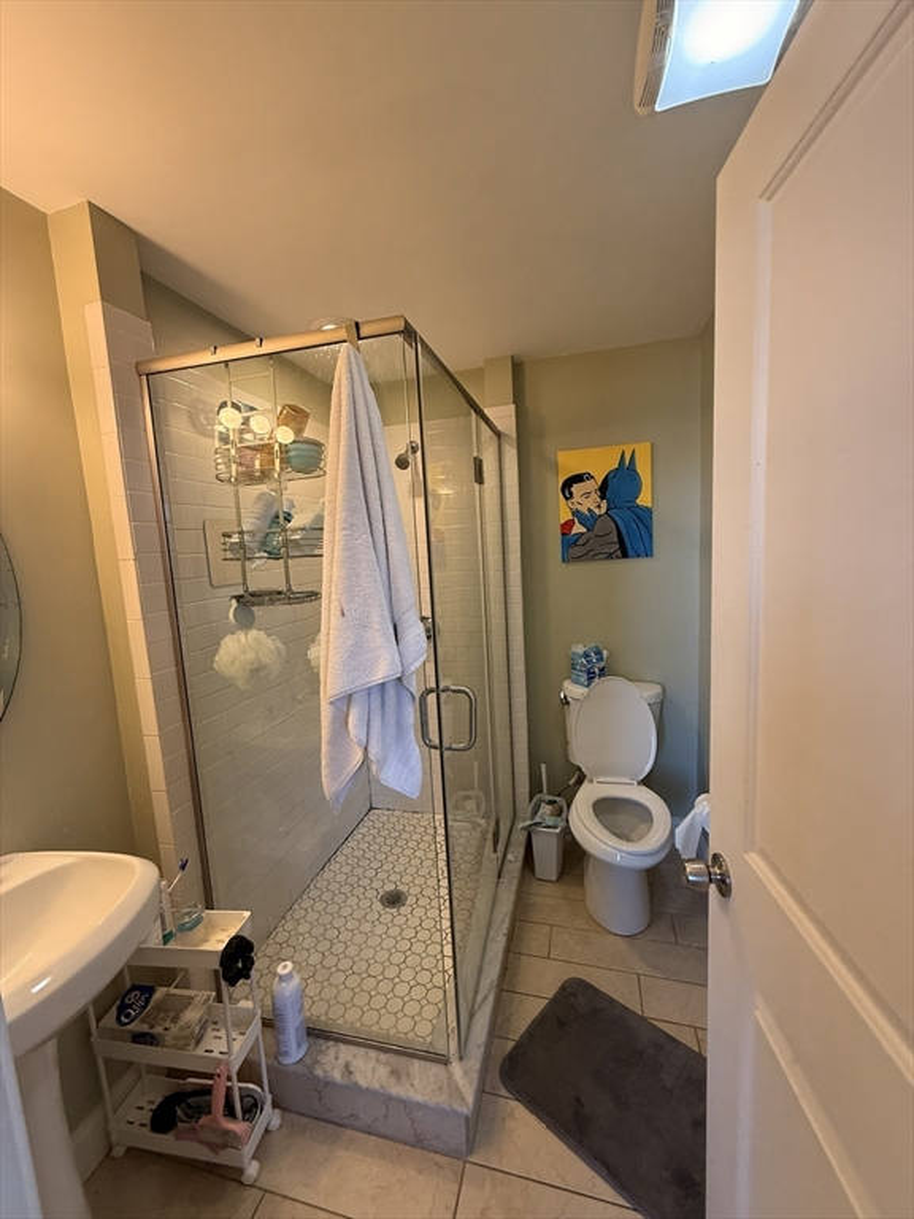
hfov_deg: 85.7
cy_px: 610
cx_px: 457
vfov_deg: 102.1
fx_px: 493
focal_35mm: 14
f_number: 2.2
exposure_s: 1/120
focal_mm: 2.22
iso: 200
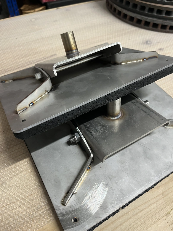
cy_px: 116
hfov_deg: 53.1
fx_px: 173
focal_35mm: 26
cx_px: 86
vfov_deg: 67.3
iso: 125
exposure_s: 1/50
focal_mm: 5.1
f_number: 1.6
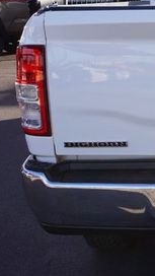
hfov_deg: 14.9
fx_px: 541
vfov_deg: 28.4
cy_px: 96
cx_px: 244
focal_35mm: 74
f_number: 9
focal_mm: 20
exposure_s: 1/80
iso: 100
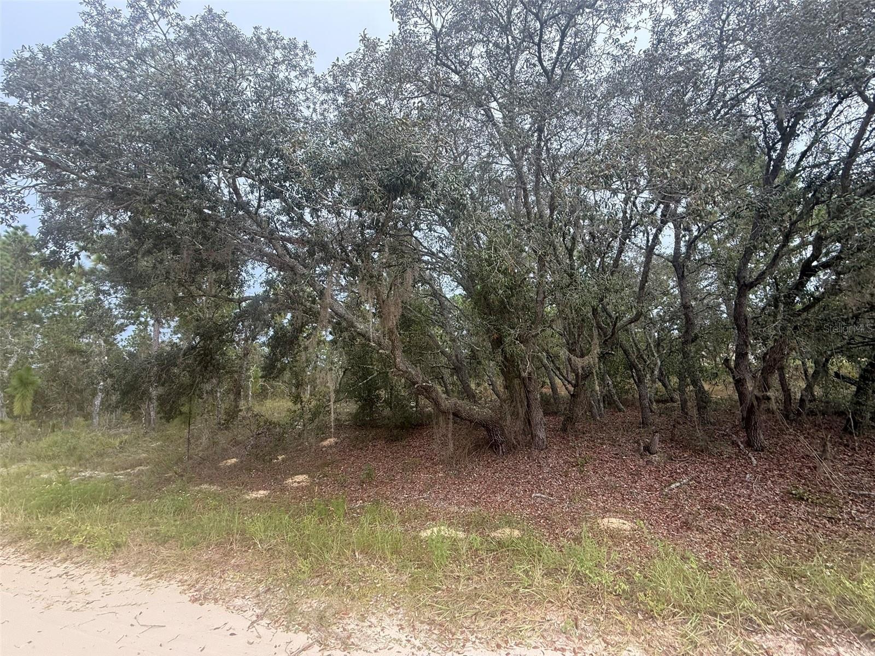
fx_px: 354
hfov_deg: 102.1
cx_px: 438
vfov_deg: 85.7
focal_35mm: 14
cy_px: 328
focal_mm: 2.22
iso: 50
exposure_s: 1/99
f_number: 2.2
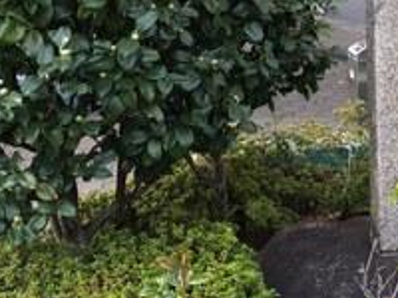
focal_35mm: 71
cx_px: 453
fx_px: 816
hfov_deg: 25.2
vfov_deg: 20.5
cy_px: 65
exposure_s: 1/345
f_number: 2.2
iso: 32
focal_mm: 4.12
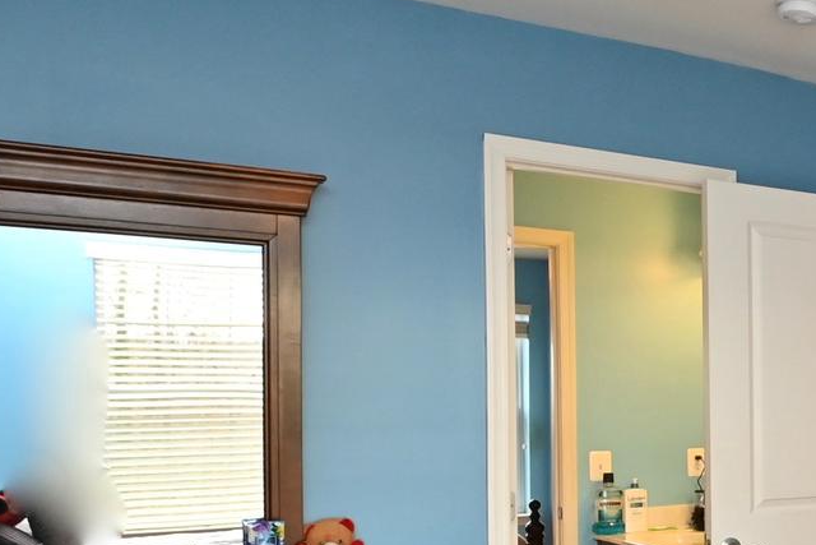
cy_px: 401
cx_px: 1066
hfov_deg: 31.5
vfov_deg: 27.7
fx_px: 1088
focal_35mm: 48
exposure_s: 1/80
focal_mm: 10
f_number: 7.1
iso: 640
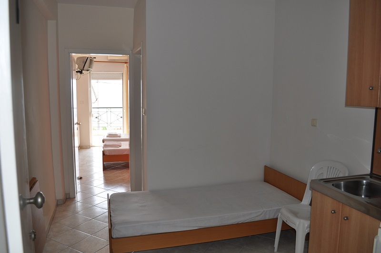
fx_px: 285
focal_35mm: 27
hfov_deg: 67.5
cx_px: 190
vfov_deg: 47.8
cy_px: 126
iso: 200
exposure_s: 1/200
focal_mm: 18
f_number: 4.5
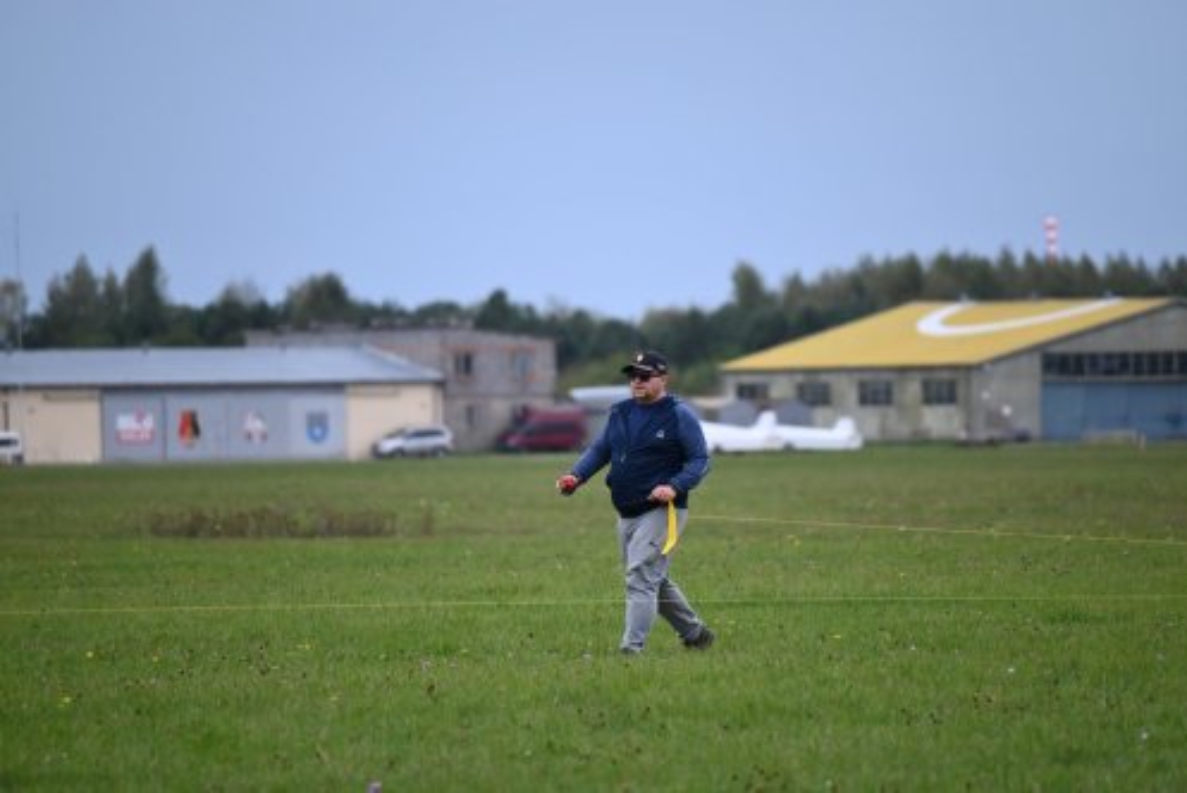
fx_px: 13196
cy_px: 396
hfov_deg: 5.2
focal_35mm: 400
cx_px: 594
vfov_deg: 3.4
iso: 640
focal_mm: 400
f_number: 6.3
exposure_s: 1/1000
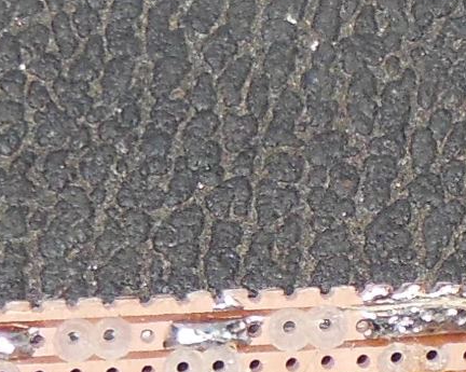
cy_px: 380
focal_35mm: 132
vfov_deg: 11.6
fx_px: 1819
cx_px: 132
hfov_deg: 14.6
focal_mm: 10.2
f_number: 4.1
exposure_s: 1/60
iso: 200
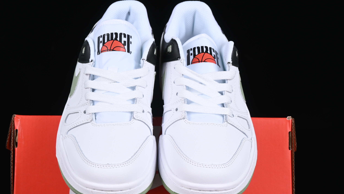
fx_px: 794
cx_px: 155
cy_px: 127
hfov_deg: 24.4
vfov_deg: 13.9
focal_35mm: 87
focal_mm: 50
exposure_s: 1/80
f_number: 8
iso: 160
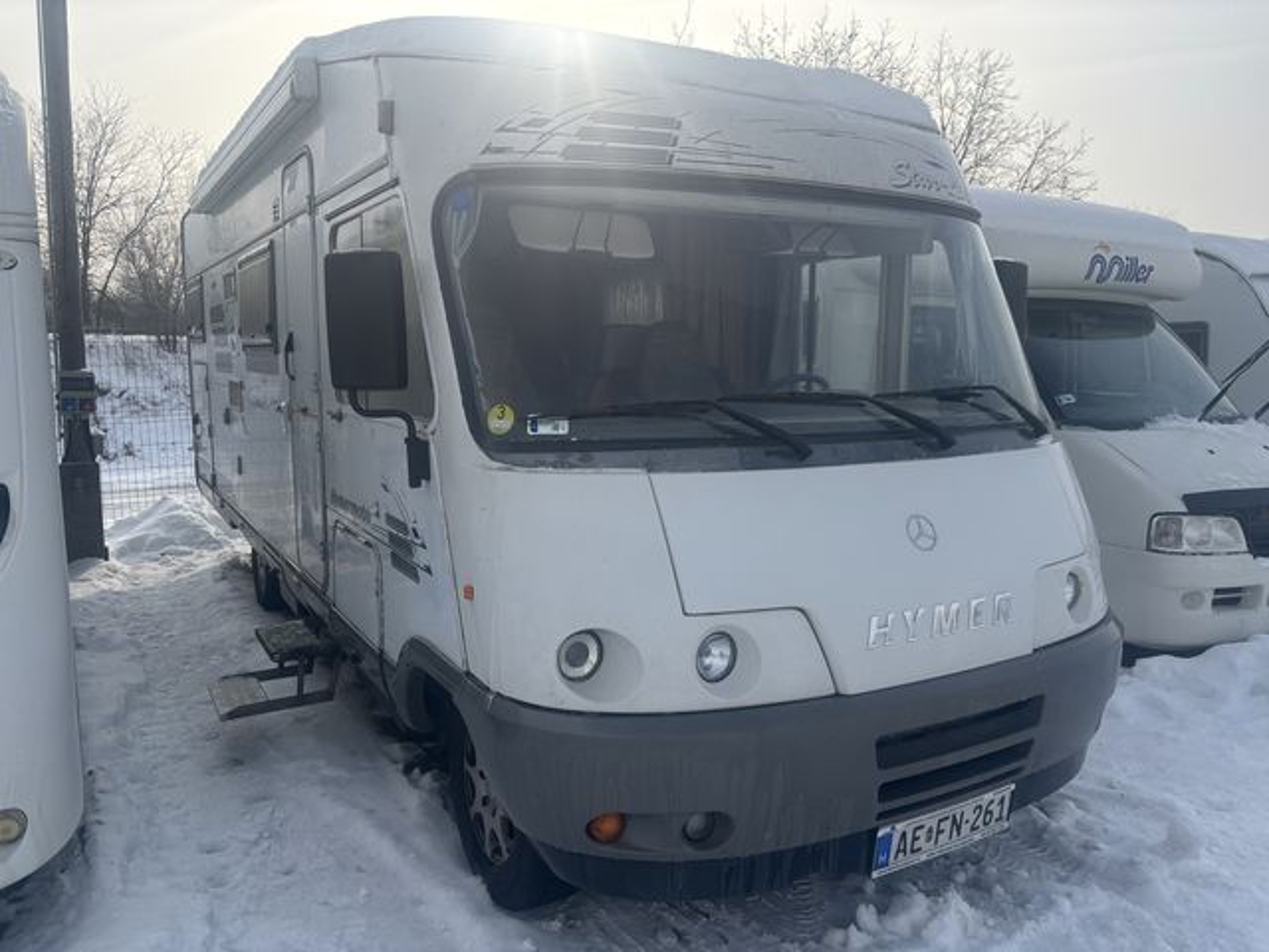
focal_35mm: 26
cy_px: 476
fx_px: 953
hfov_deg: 67.3
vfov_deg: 53.1
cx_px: 634
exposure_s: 1/7194
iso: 50
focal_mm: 5.96
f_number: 1.6
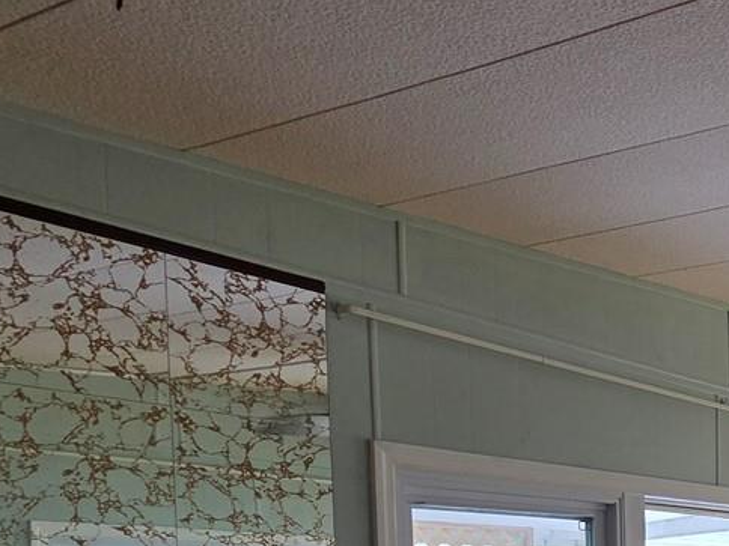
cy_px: 612
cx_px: 1036
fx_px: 906
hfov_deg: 30.1
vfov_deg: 29.9
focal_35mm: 43
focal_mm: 2.2
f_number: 2.2
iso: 50
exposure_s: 1/147
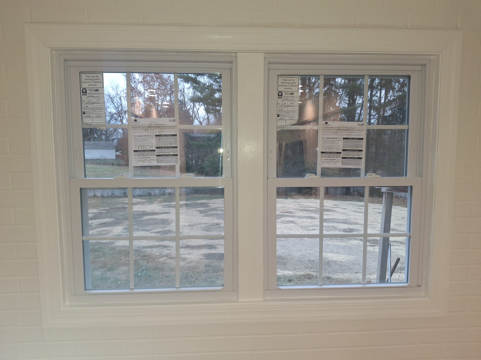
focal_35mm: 25
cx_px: 240
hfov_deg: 69.4
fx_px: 347
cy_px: 180
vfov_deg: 54.9
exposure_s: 1/60
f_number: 1.8
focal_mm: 4.69
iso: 25
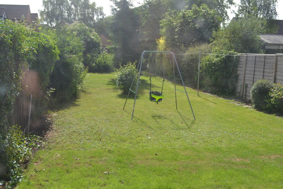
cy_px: 94
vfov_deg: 34.2
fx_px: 307
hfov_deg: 49.5
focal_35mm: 39
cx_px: 142
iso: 100
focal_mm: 26
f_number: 7.1
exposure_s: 1/200
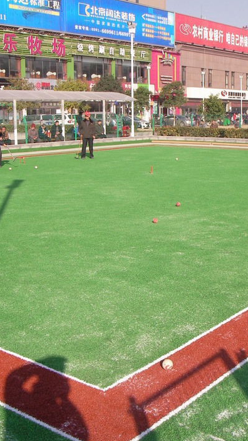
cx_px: 177
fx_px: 550
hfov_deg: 25.2
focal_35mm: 47
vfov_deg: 43.7
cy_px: 211
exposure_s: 1/189
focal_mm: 6.3
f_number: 6.6
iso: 50
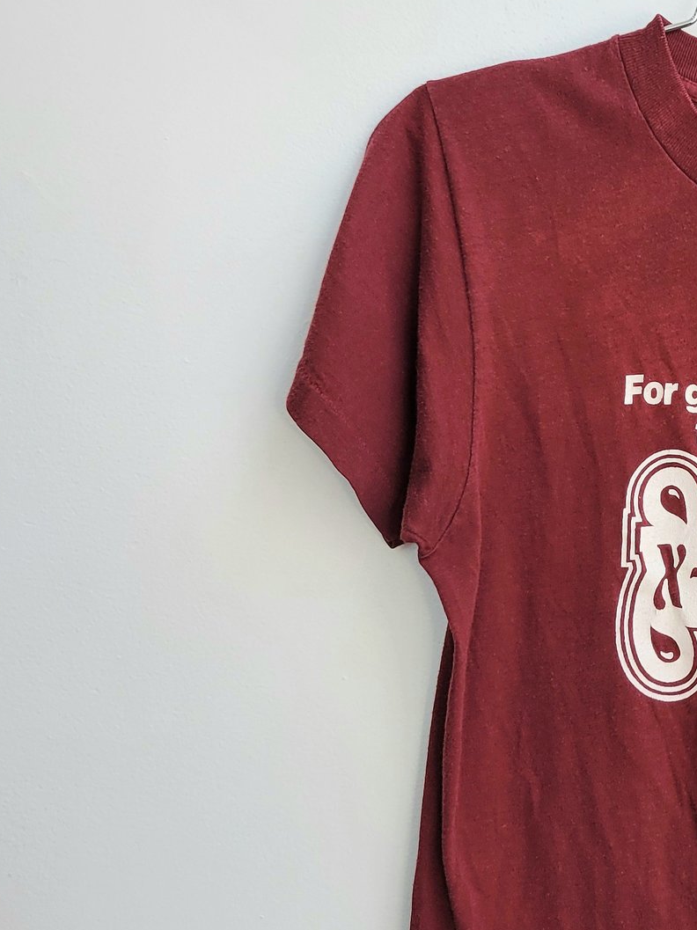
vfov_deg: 30.7
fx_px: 1692
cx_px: 818
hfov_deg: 21.7
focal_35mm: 63
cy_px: 429
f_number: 1.8
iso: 50
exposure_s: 1/120
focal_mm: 5.4
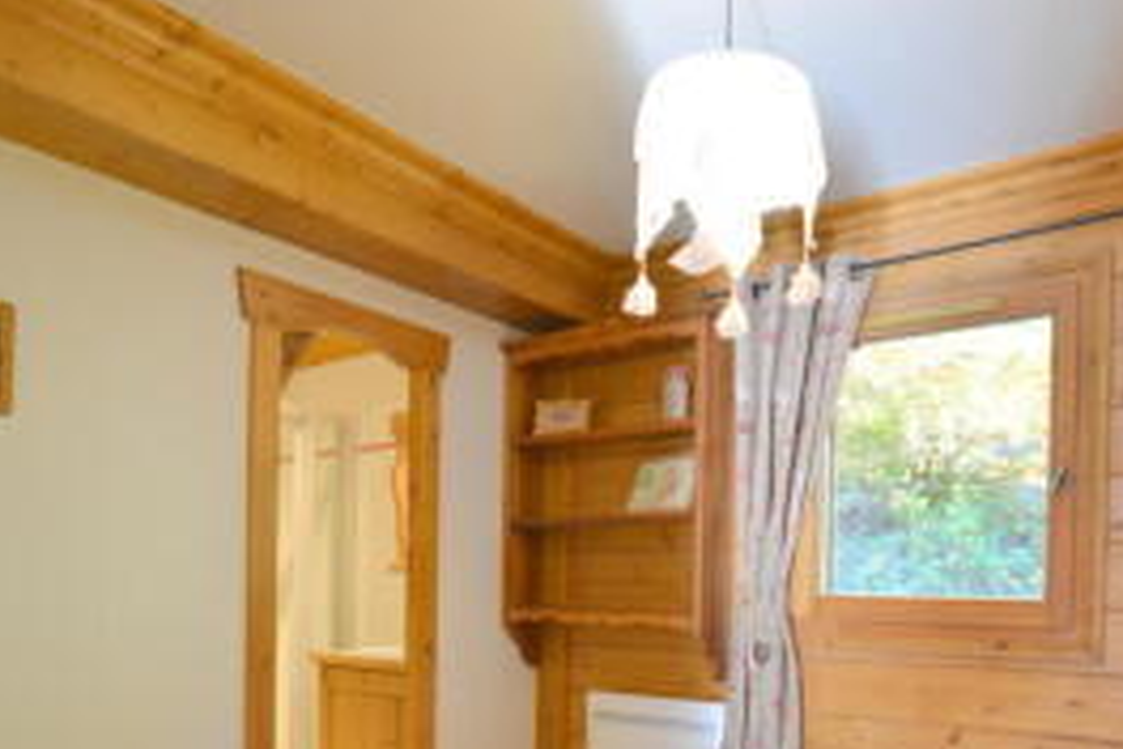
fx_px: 842
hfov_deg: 67.3
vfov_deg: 45.5
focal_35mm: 27
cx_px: 523
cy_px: 598
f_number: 3.5
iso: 200
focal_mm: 10
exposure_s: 1/25
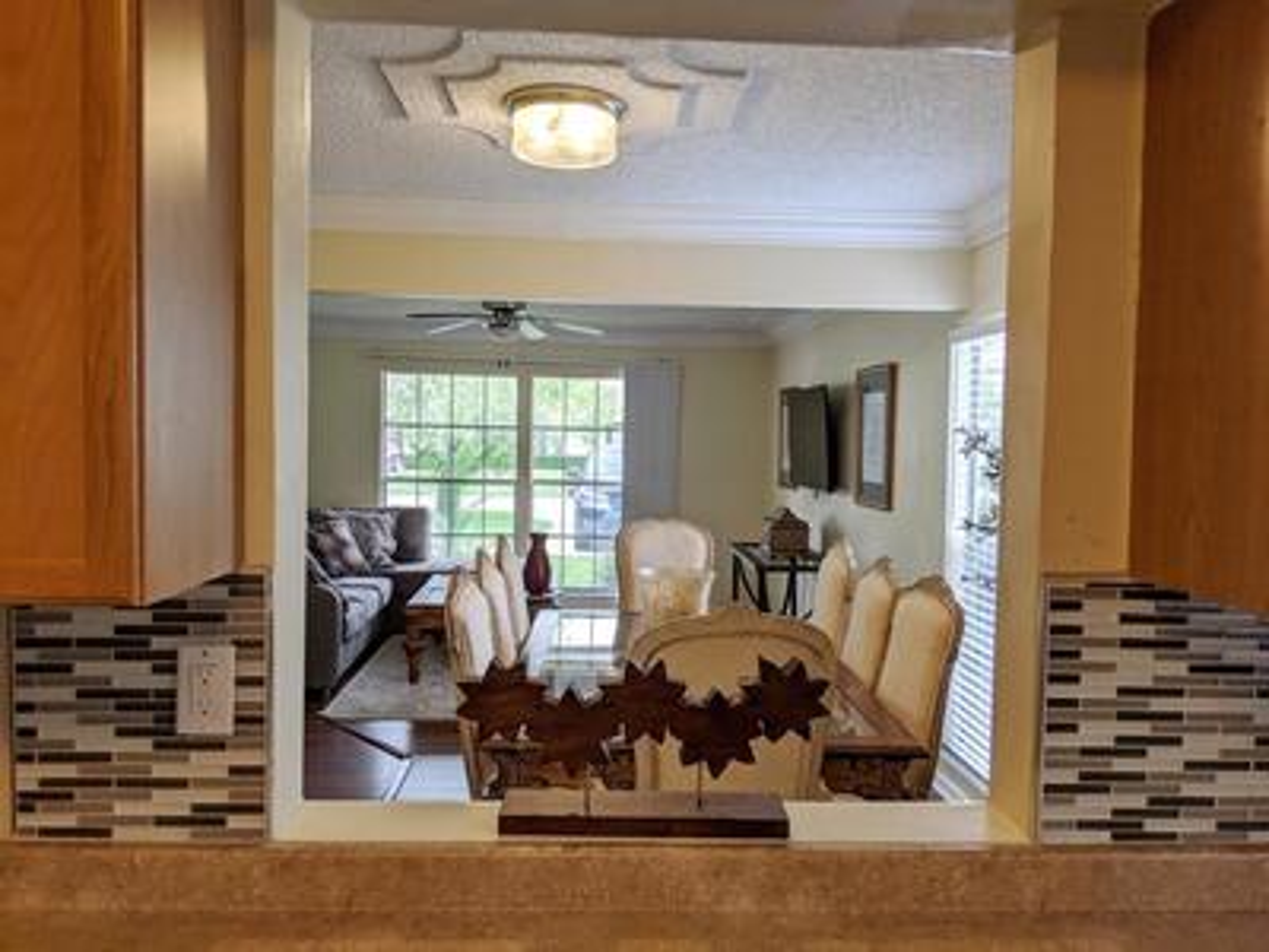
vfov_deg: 51.4
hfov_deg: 65.3
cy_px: 476
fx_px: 990
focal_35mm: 27
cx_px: 634
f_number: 1.8
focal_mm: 4.44
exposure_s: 1/120
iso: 54
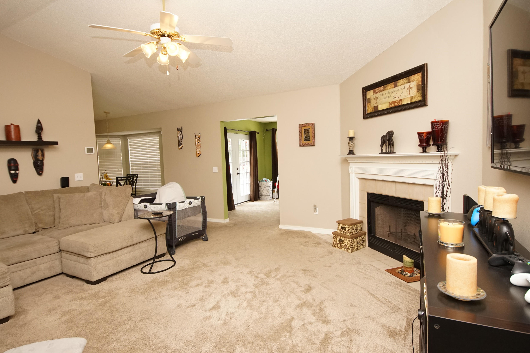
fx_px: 265
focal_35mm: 18
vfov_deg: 67.4
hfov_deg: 90.0
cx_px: 265
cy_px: 176
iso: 1600
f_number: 4.5
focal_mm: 12
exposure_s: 1/160
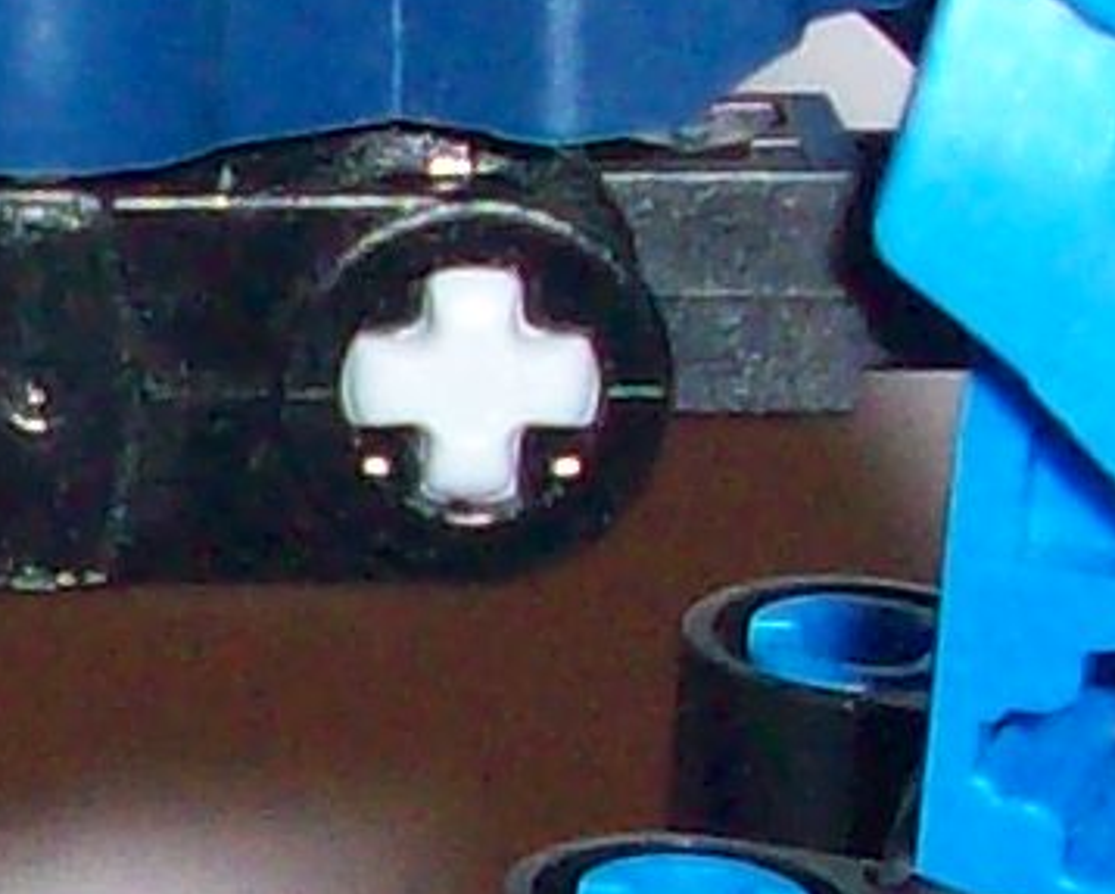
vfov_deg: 5.0
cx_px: -1838
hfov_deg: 5.9
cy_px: 1237
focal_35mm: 308
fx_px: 10172
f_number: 2.8
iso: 160
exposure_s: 1/64
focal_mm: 6.2
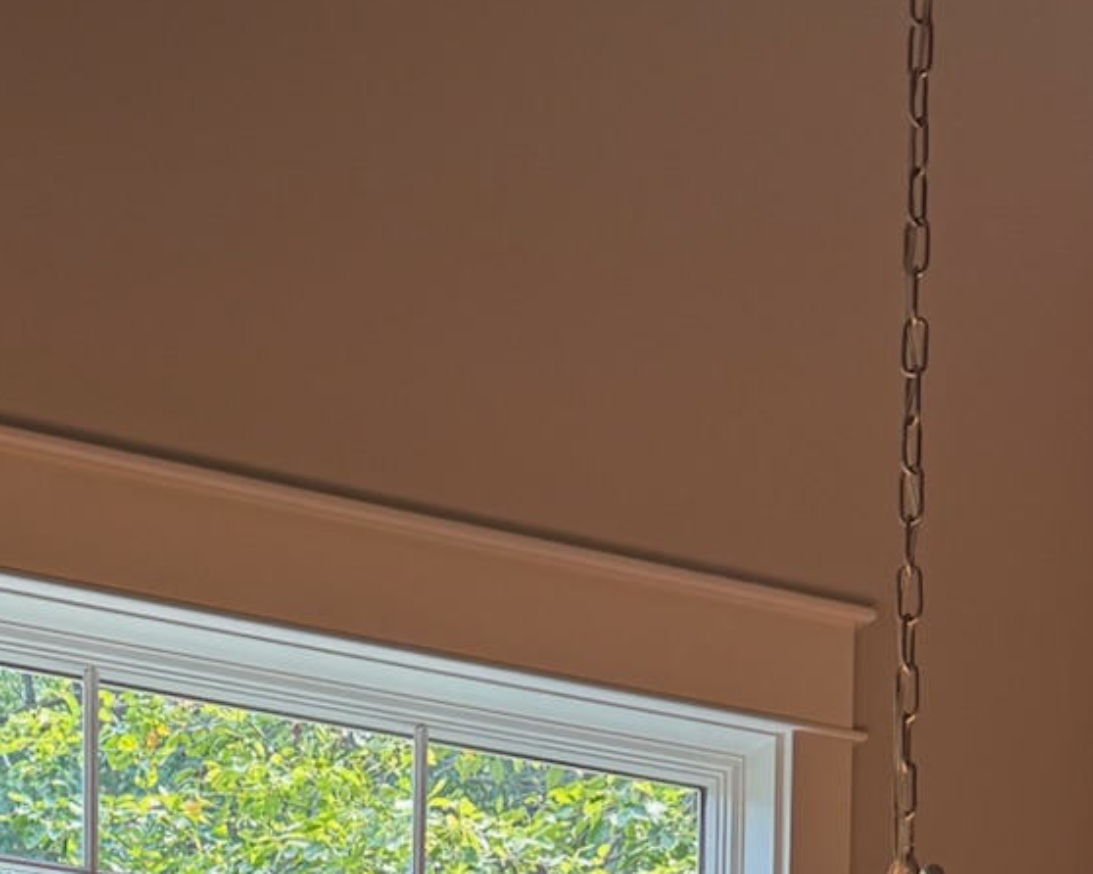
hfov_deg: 22.0
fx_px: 2781
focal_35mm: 86
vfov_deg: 13.8
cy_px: 1977
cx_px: 257
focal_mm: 6.76
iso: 80
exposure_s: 1/120
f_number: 1.78
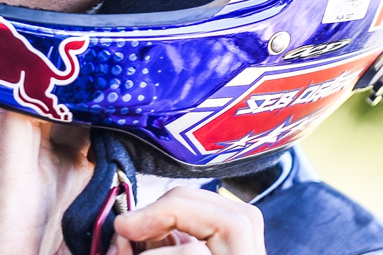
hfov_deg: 4.3
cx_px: 247
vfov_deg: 2.9
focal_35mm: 477
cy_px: 31
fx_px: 5073
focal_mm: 200
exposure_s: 1/200
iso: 200
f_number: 2.8
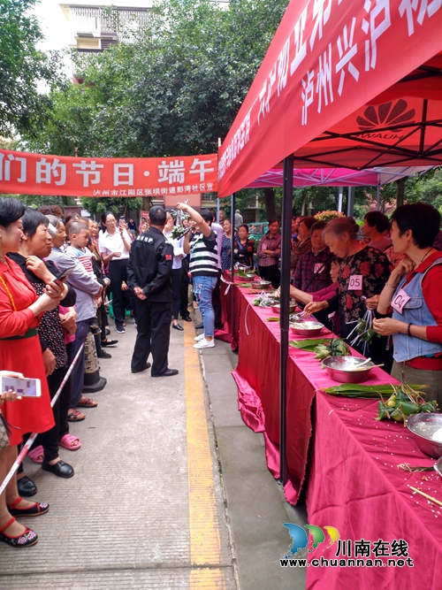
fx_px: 460
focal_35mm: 27
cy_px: 295
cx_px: 221
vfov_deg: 65.3
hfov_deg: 51.3
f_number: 2.2
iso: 135
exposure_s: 1/100
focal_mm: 4.73
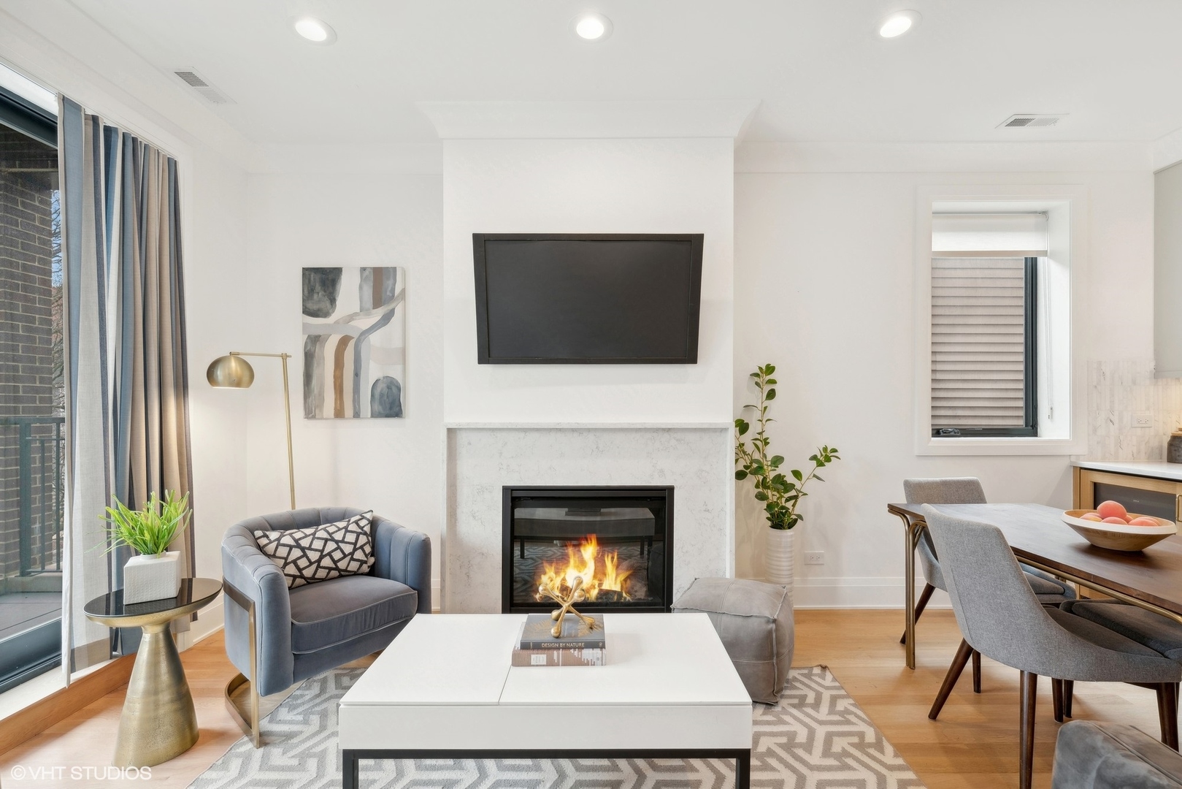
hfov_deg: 96.7
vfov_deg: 73.8
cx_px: 591
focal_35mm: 16
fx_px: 525
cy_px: 394
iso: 400
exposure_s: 1/20
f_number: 8
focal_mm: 16
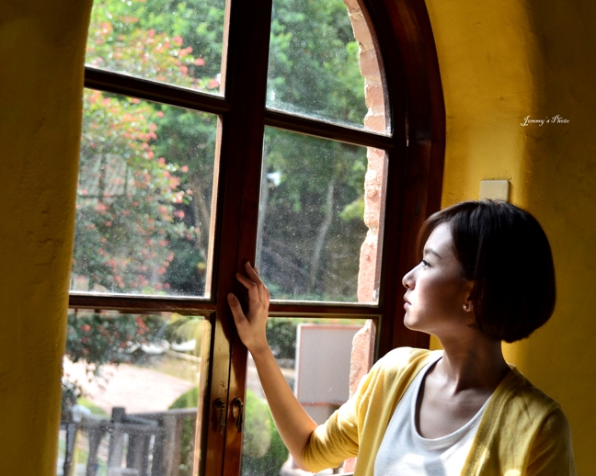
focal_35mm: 58
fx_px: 1018
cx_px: 298
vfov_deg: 26.3
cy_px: 288
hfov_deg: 32.6
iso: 400
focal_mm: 27
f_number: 2.8
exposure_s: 1/1250
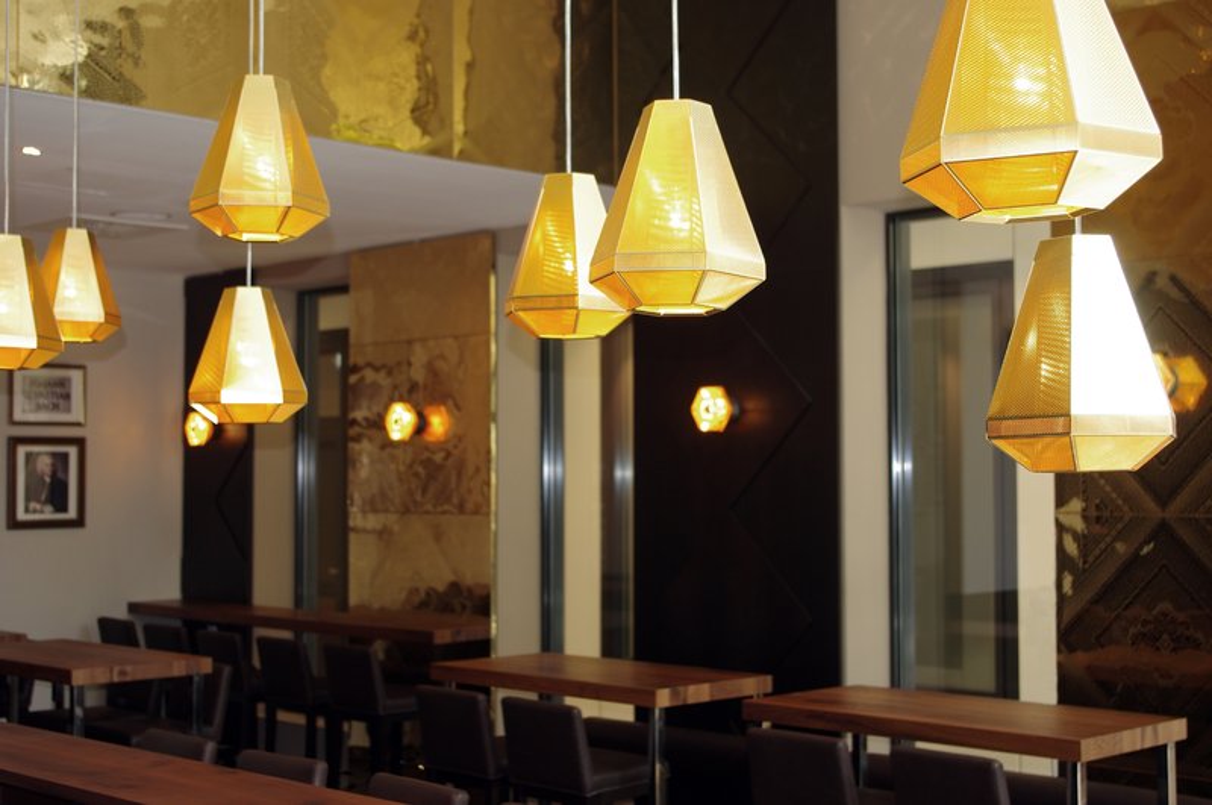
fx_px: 1748
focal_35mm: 52
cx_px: 606
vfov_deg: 25.9
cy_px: 402
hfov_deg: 38.2
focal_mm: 35
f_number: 4.5
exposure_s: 1/25
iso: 200
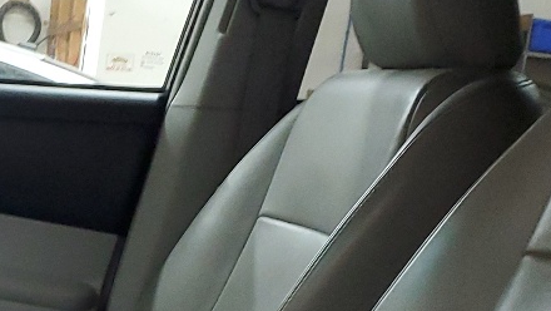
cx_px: -88
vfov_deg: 11.2
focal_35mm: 103
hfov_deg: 19.7
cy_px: 497
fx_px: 1506
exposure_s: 1/40
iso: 289
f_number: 1.5
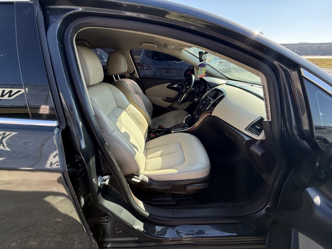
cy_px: 124
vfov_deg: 85.7
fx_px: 134
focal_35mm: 14
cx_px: 166
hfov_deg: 102.1
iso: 64
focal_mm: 2.22
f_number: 2.2
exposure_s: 1/430
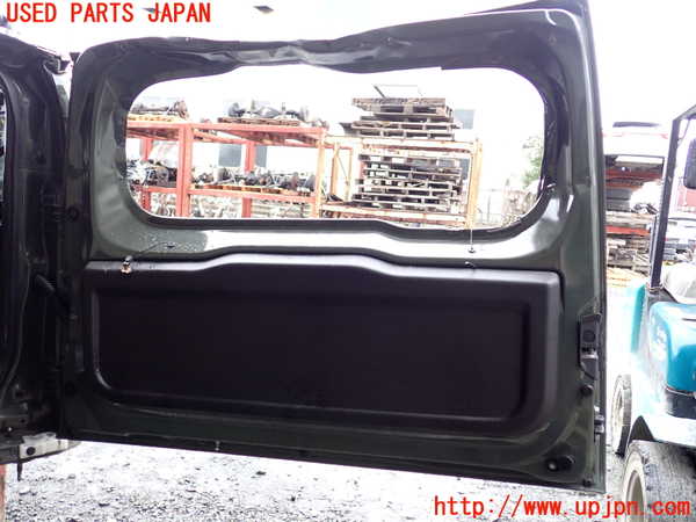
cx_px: 348
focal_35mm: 30
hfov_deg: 60.0
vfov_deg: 46.8
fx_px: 603
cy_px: 261
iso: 200
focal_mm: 5.4
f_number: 2.3
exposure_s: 1/100
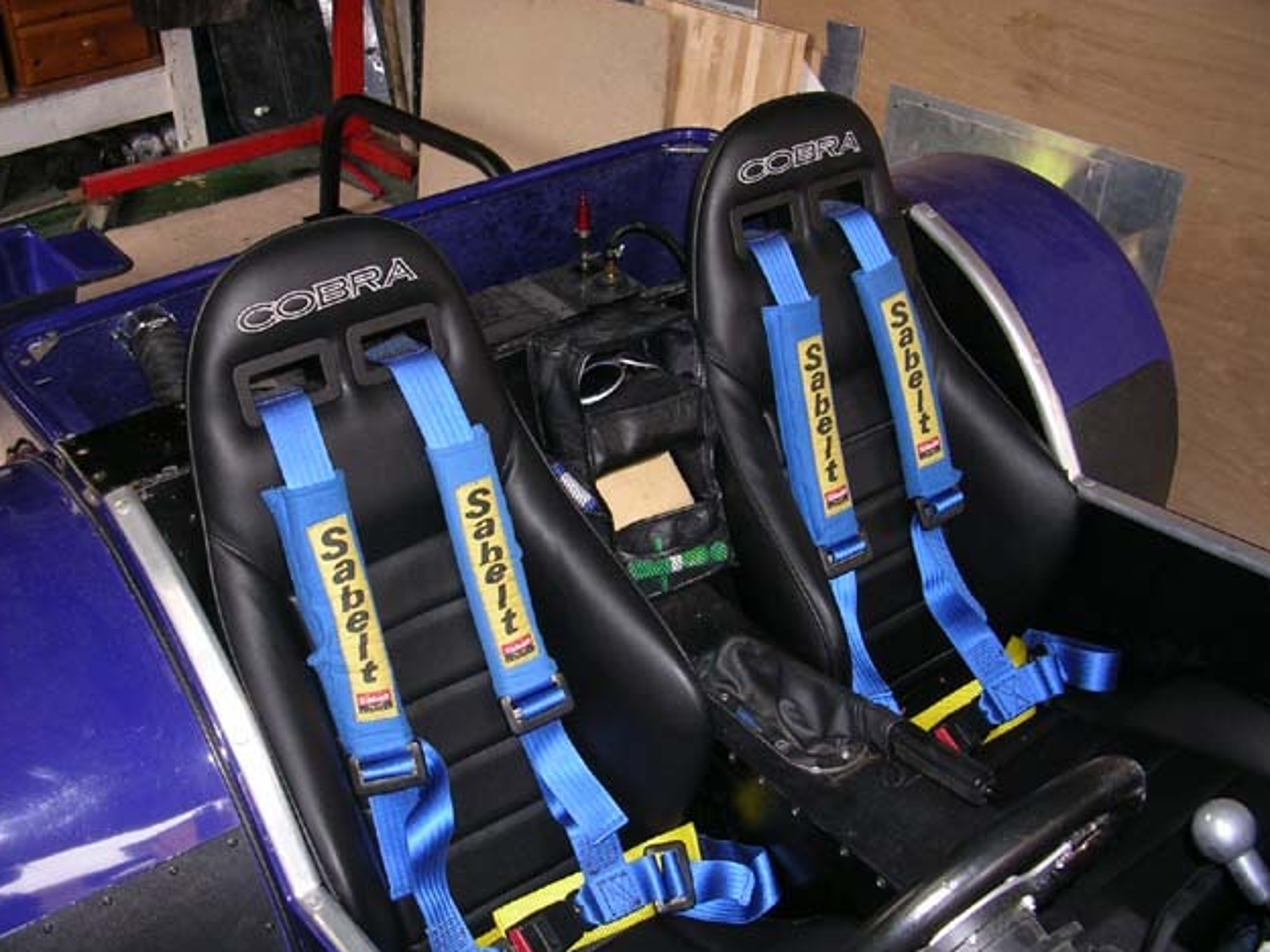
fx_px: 1431
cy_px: 482
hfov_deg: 47.9
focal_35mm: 39
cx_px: 629
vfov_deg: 36.8
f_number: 2.8
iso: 65
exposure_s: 1/60.1
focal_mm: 5.8
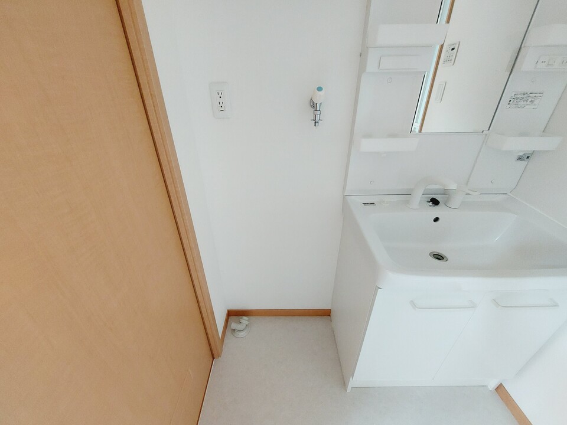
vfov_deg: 89.9
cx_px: 284
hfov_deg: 106.2
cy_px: 212
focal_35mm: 13
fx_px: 213
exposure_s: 1/40
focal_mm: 1.74
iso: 320
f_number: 2.2
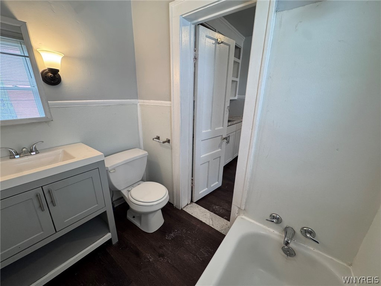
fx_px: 154
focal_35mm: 14
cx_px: 190
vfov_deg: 85.7
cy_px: 143
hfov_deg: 102.1
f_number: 2.2
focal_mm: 2.22
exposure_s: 1/120
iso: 250
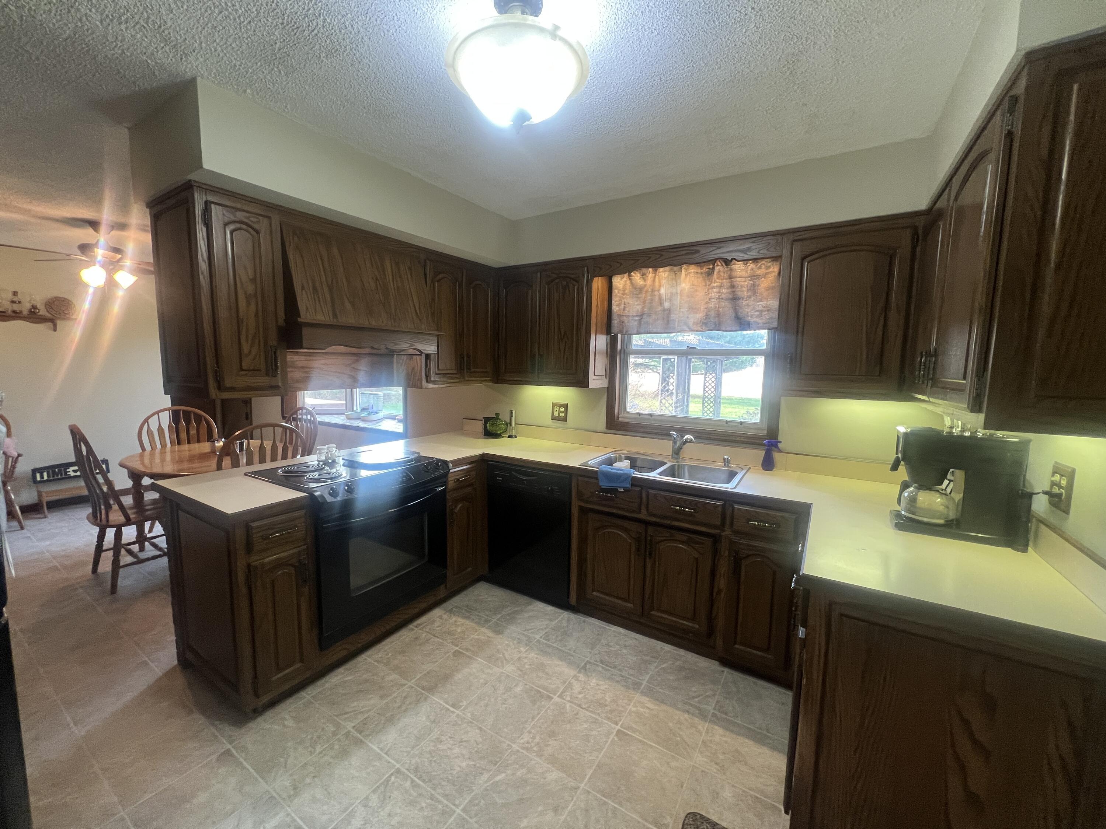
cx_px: 553
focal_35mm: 13
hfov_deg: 106.2
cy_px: 414
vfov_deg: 89.9
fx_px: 415
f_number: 1.8
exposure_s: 1/60
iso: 200
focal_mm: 1.57
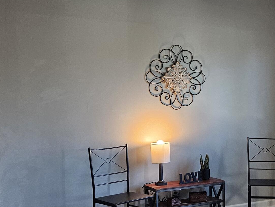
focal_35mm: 64
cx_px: 247
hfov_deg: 29.1
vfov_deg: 22.9
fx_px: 509
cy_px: 113
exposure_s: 1/120
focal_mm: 5.4
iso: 250
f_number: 1.8
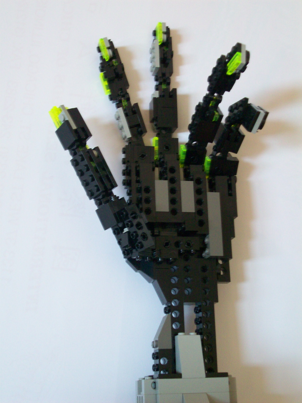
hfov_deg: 27.0
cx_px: 151
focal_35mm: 54
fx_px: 628
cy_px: 202
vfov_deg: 35.5
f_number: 3.4
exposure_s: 1/9.1
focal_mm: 9
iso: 160
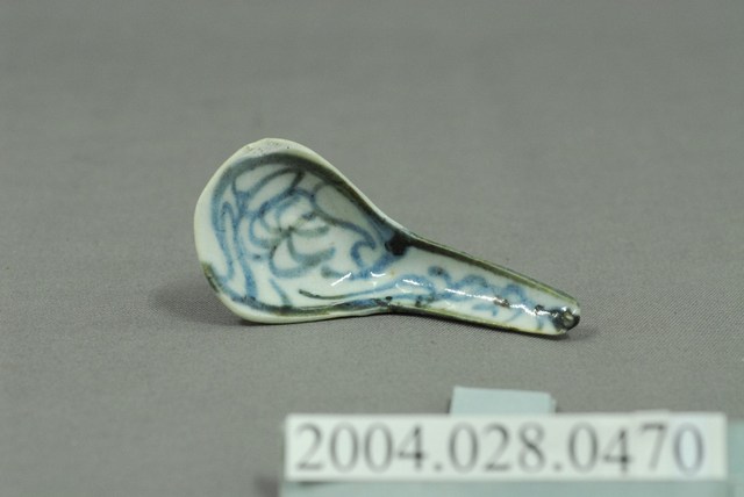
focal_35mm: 90
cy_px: 248
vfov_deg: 15.2
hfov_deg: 22.6
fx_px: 1862
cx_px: 372
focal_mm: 60
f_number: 8
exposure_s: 1/10
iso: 1000
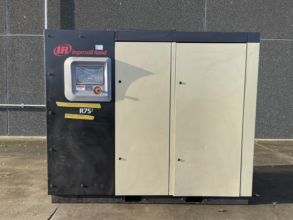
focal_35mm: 26
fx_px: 220
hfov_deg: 67.3
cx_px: 146
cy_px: 110
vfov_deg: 53.1
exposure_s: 1/796
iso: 32
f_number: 1.6
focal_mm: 5.1
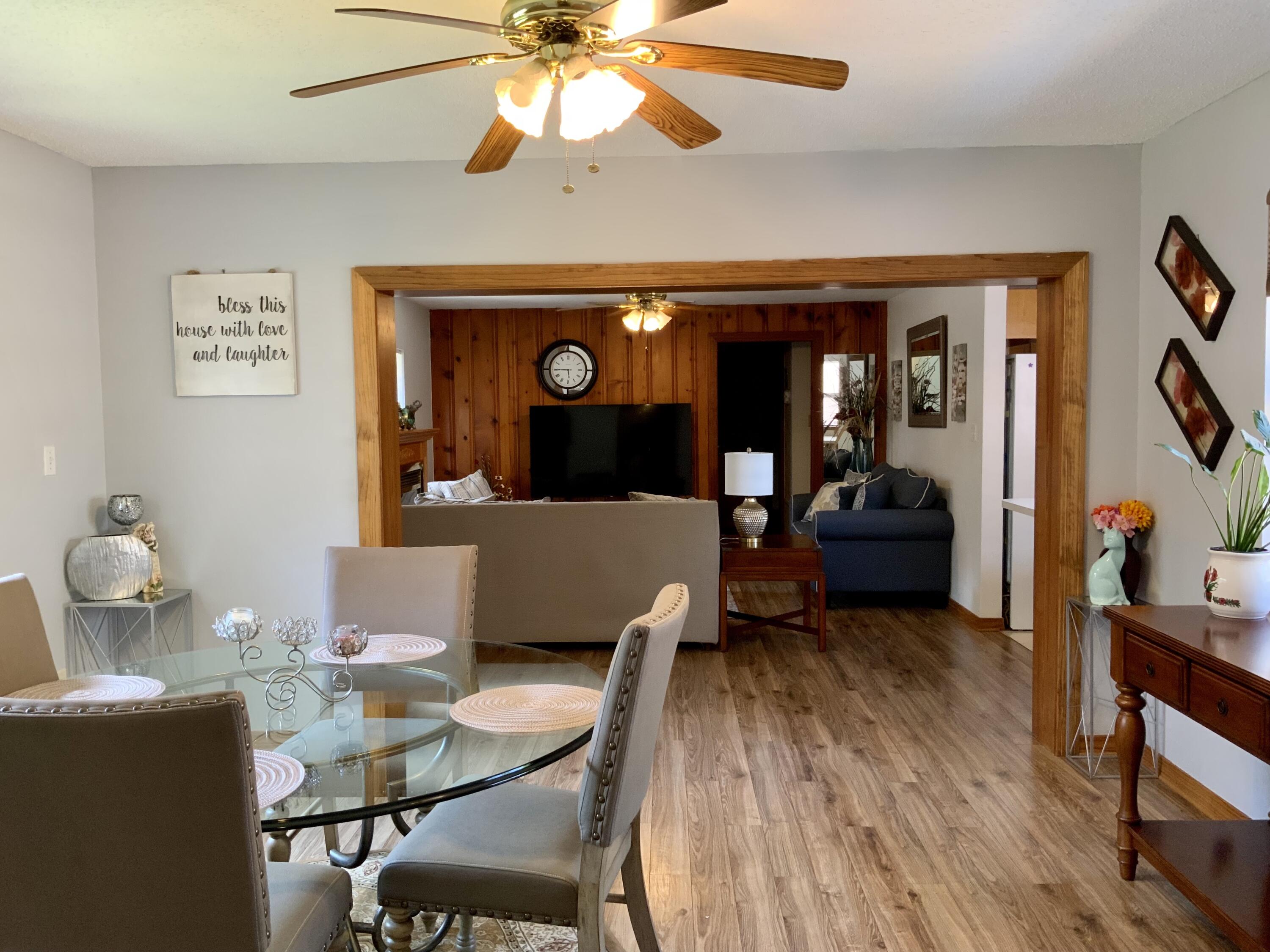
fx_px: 1064
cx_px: 635
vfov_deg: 48.2
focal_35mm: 29
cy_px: 476
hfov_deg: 61.7
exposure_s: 1/60
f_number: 1.8
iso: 100
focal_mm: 3
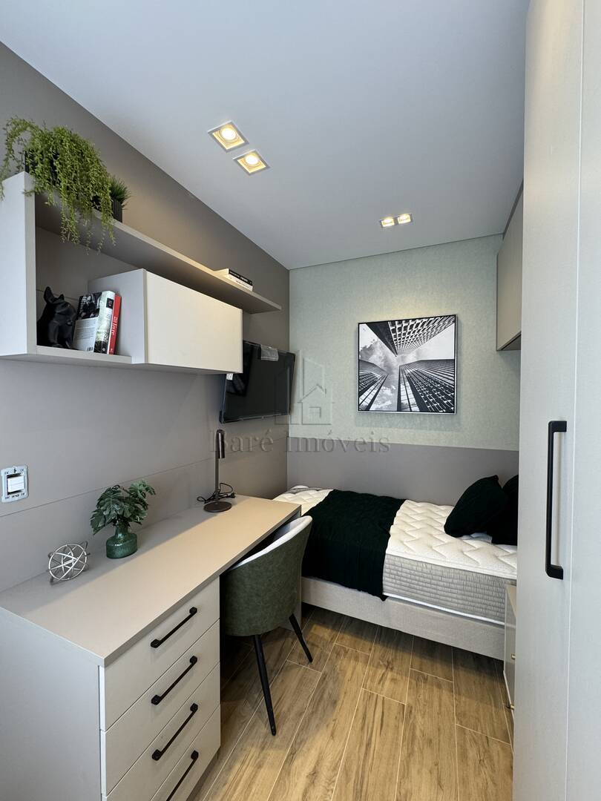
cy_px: 400
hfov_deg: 85.7
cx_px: 300
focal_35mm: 14
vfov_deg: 102.1
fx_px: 324
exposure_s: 1/120
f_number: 2.2
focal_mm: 2.22
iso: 160
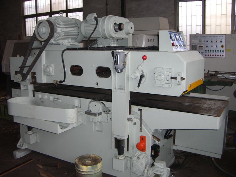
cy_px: 88
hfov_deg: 49.0
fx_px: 259
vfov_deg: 37.7
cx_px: 118
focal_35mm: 38
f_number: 2.7
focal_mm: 6.2
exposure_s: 1/60
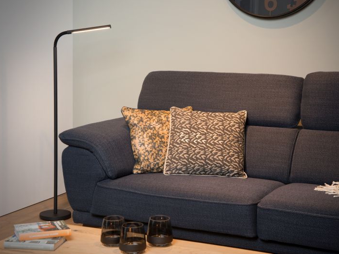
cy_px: 127
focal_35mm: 71
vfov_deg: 20.7
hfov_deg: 27.4
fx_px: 695
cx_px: 171
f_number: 11
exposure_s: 1/5
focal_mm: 65
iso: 100
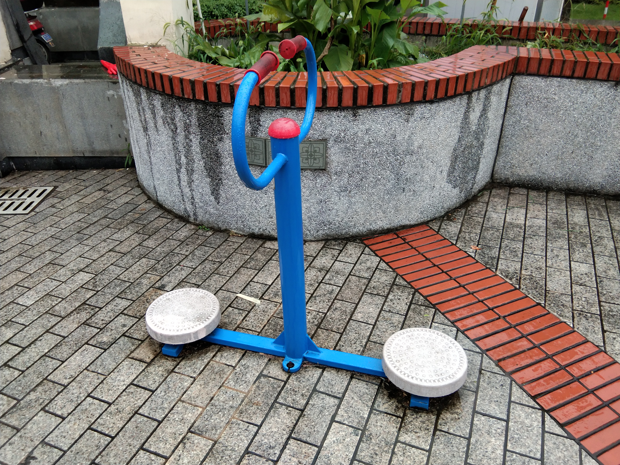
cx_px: 310
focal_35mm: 31
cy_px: 232
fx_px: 555
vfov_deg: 45.4
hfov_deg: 58.4
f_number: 2.2
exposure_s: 1/50
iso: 125
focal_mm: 3.69
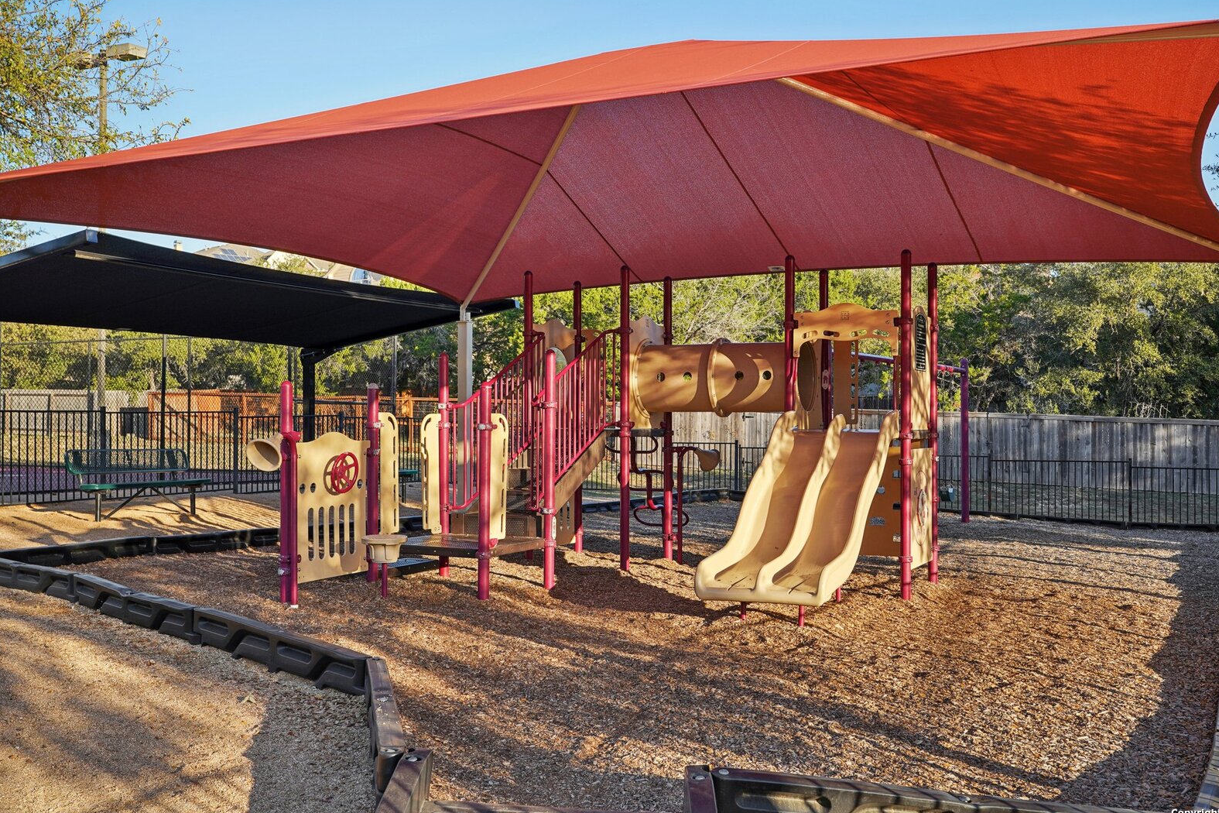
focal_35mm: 36
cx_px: 626
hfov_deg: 53.1
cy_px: 413
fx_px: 1219
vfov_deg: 36.9
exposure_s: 1/80
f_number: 8
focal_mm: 35
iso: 100
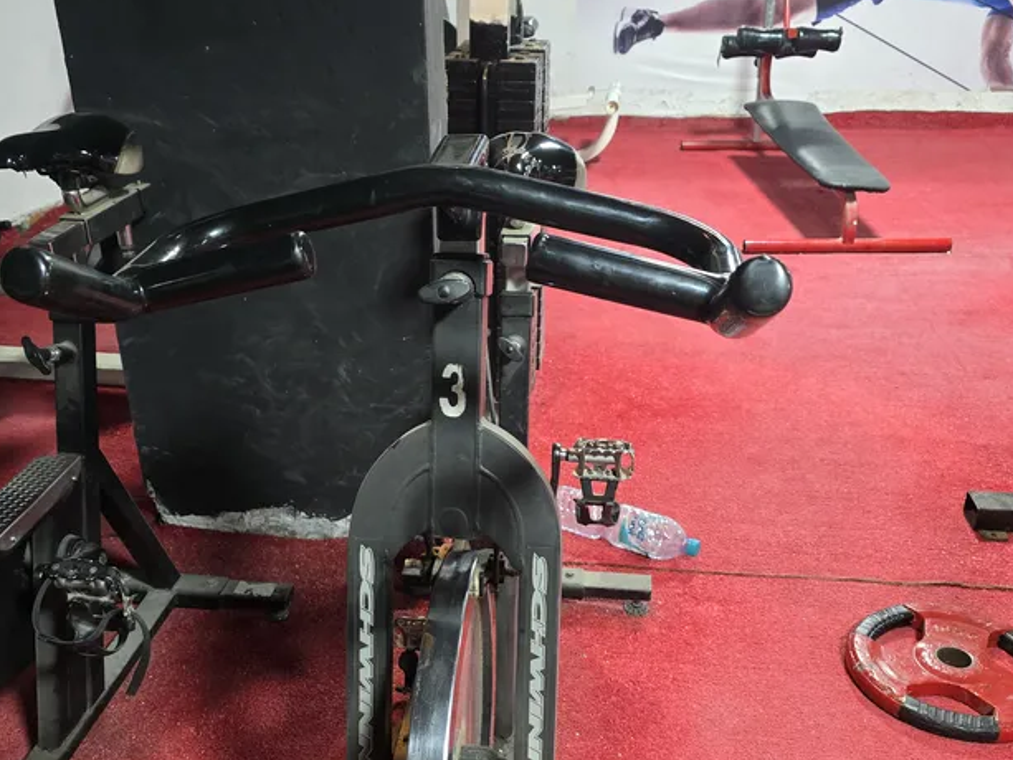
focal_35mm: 36
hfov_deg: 51.2
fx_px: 1054
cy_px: 436
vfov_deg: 39.6
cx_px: 449
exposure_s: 1/100
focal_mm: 6.3
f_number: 1.7
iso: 800
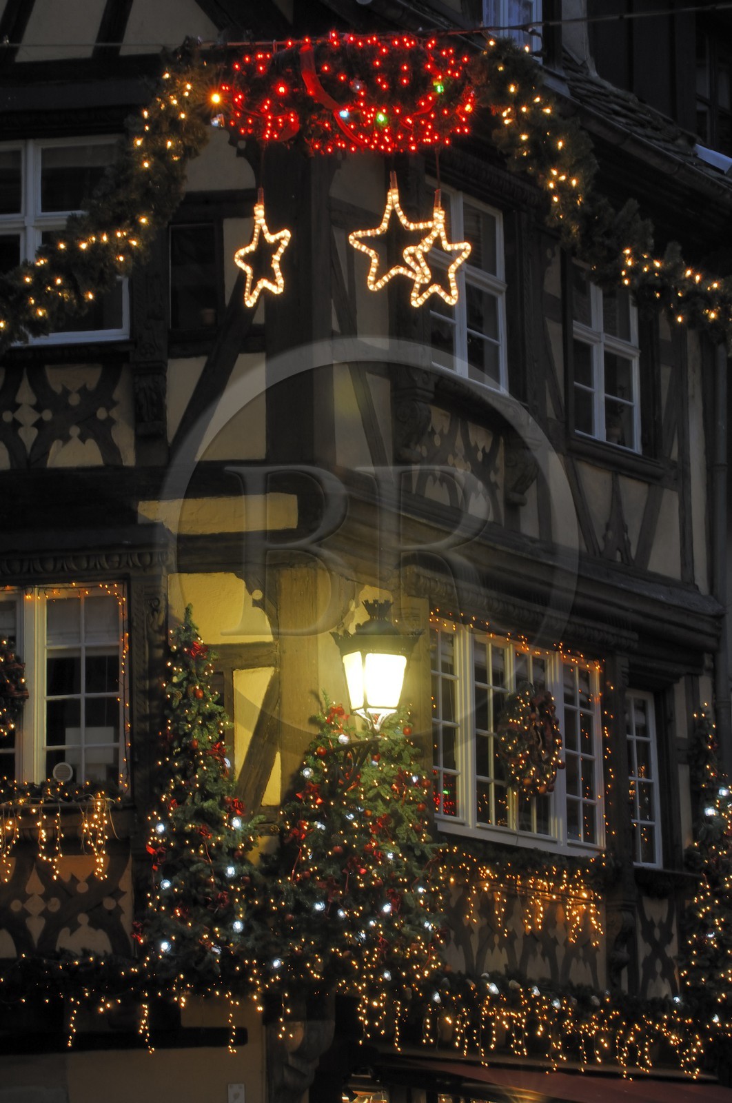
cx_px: 366
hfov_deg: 9.6
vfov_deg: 14.4
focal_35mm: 142
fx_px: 4359
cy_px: 552
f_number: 16
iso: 100
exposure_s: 2.5
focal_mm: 95
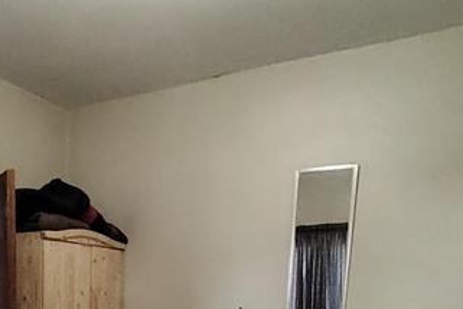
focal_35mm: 44
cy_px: 384
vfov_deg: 26.6
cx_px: 71
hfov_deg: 41.9
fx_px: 566
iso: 613
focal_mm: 1.42
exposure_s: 1/33.3
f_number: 2.2
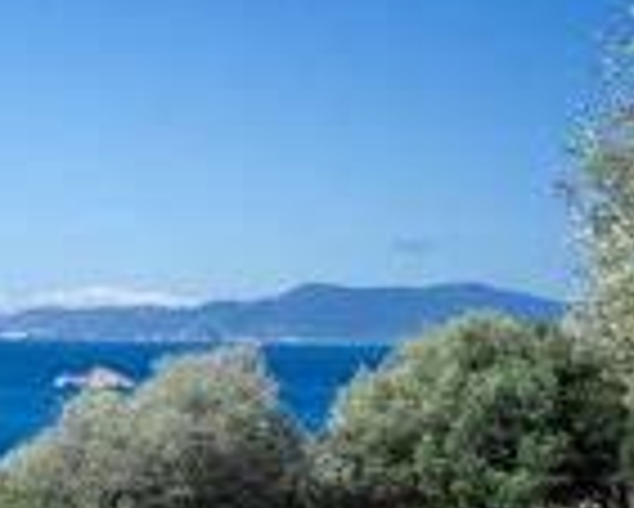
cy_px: 292
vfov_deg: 19.2
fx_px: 1502
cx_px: -261
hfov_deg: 20.9
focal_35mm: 80
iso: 400
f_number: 4
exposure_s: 1/4000
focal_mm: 30
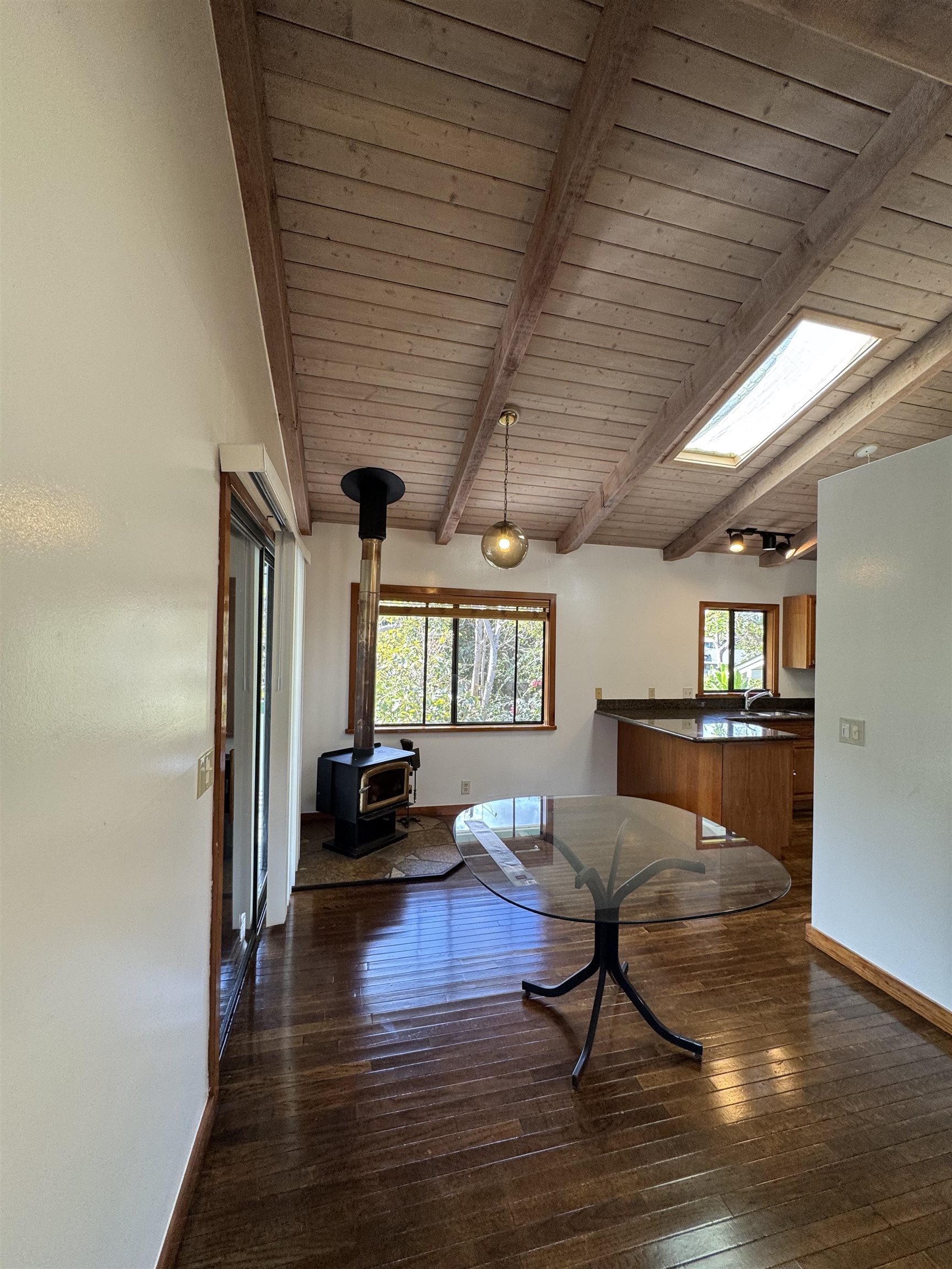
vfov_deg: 102.1
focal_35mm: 14
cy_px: 634
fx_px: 513
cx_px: 476
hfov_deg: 85.7
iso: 125
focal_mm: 2.22
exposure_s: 1/120
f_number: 2.2
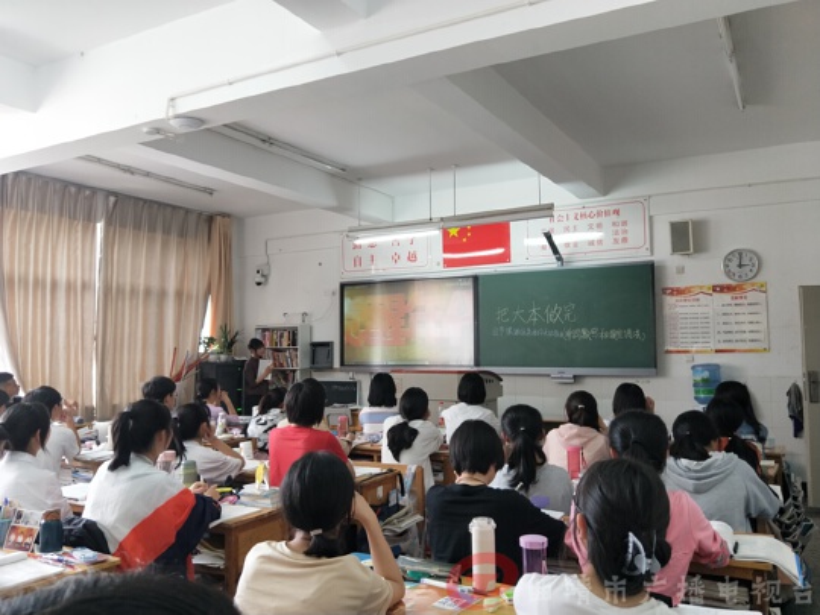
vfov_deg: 54.9
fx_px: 592
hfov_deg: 69.4
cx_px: 410
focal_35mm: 25
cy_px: 308
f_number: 1.7
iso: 113
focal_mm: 4.27
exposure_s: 1/50
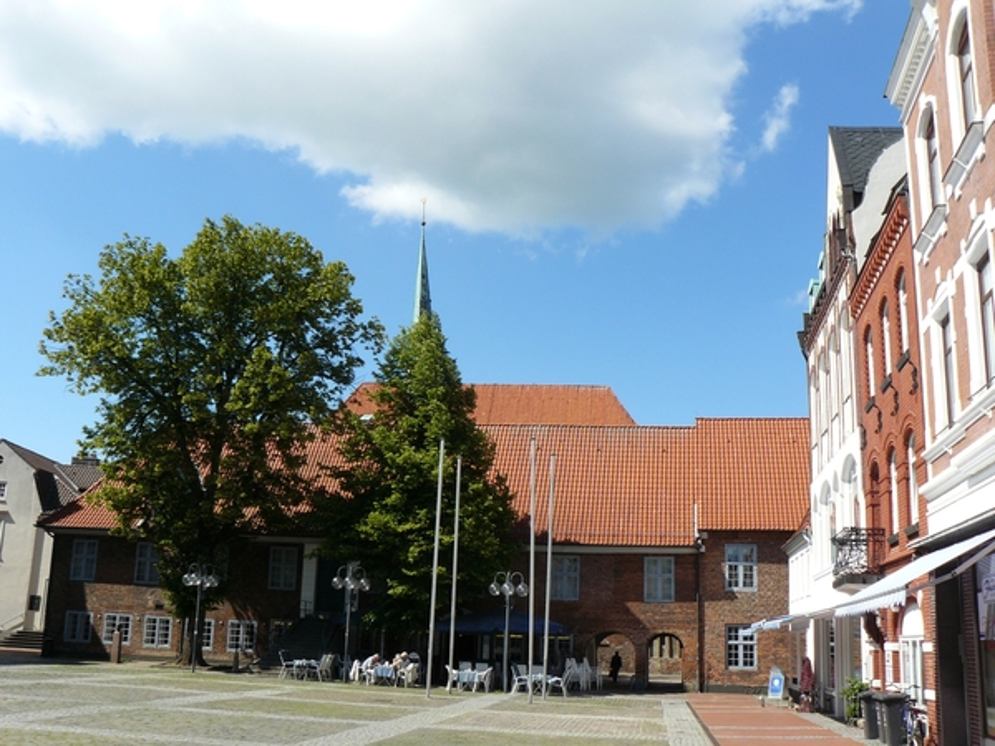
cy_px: 373
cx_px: 498
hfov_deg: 51.4
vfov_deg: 39.7
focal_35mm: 36
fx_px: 1035
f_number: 5.6
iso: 100
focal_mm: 6
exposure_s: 1/320
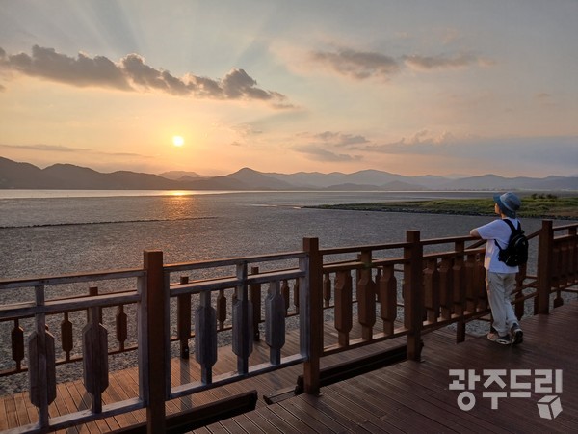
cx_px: 289
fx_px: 434
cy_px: 217
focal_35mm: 26
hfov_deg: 67.3
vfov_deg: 53.1
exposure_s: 1/550
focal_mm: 3.98
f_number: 1.8
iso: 20
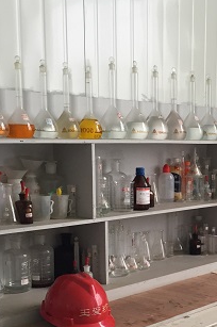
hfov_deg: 21.9
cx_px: 230
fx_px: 535
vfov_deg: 33.5
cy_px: 228
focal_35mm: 59
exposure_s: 1/30
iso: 80
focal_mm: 4.15
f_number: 2.2
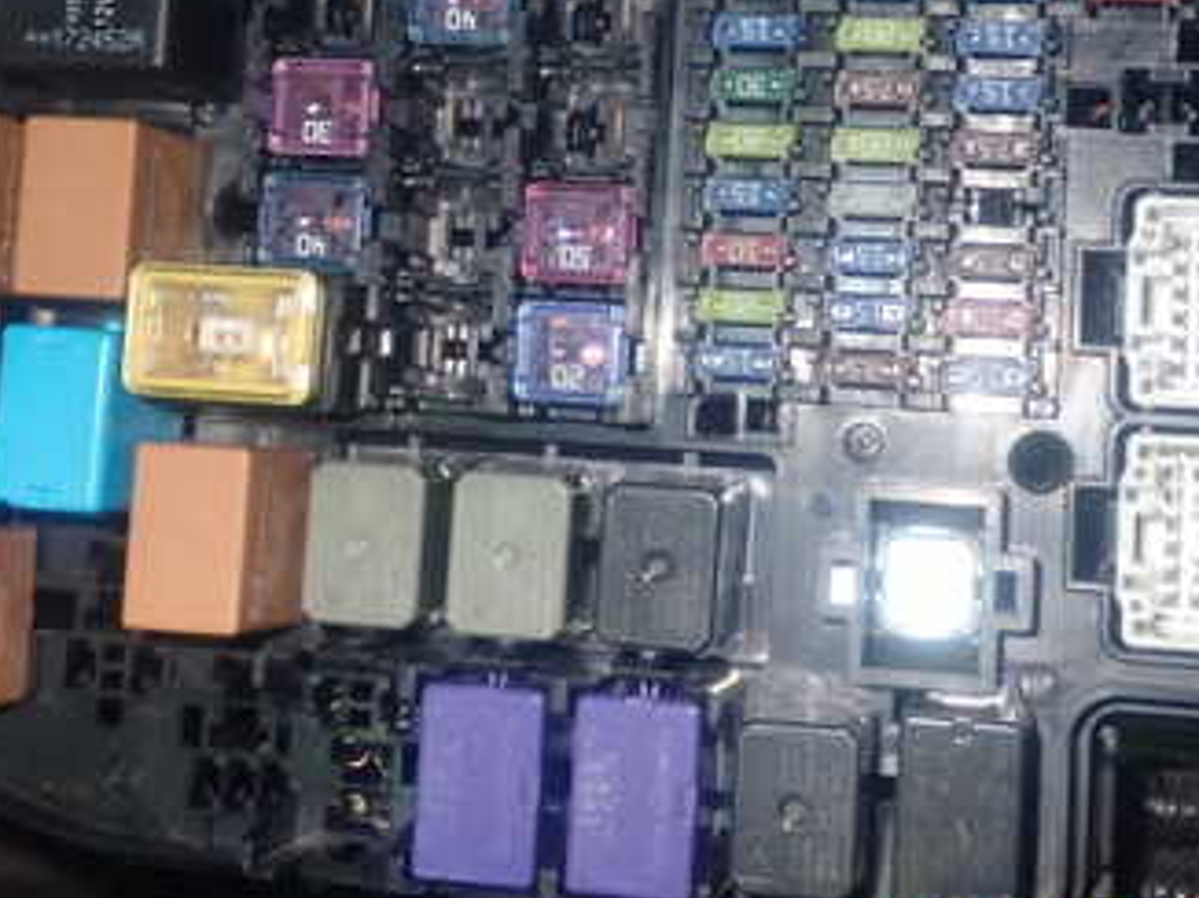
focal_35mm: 70
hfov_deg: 27.8
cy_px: 162
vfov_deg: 20.7
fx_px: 2423
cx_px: 611
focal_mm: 6.83
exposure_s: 1/40
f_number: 8
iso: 800
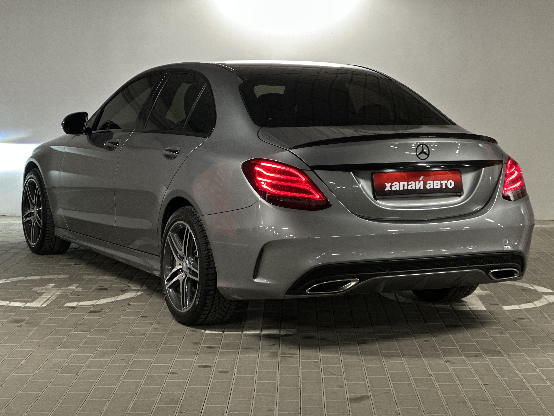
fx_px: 1232
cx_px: 277
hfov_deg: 25.3
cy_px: 208
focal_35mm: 77
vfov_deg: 19.1
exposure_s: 1/25
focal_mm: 9
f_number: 2.8
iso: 320
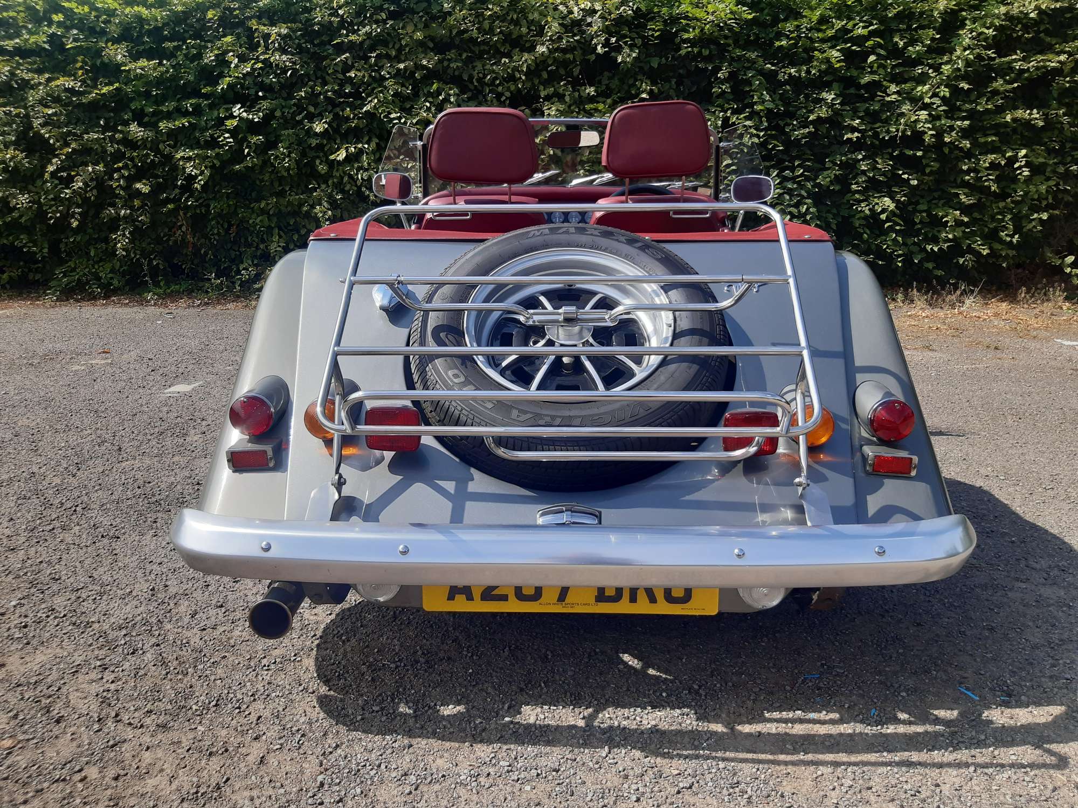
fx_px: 810
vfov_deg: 53.1
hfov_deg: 67.3
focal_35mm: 26
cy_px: 404
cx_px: 539
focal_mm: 3.92
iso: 40
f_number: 1.7
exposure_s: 1/1422
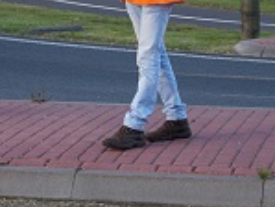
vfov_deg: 9.5
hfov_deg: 12.7
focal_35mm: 155
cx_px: 113
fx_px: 1232
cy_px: 4
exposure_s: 1/160
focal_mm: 40
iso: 160
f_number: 5
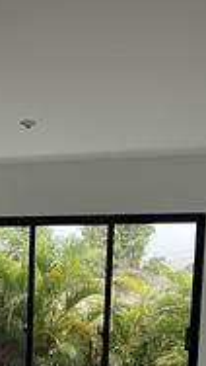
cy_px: 337
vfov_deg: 33.8
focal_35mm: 58
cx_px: -2
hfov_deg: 20.1
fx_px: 562
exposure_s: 1/548
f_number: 1.6
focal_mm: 5.1
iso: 32
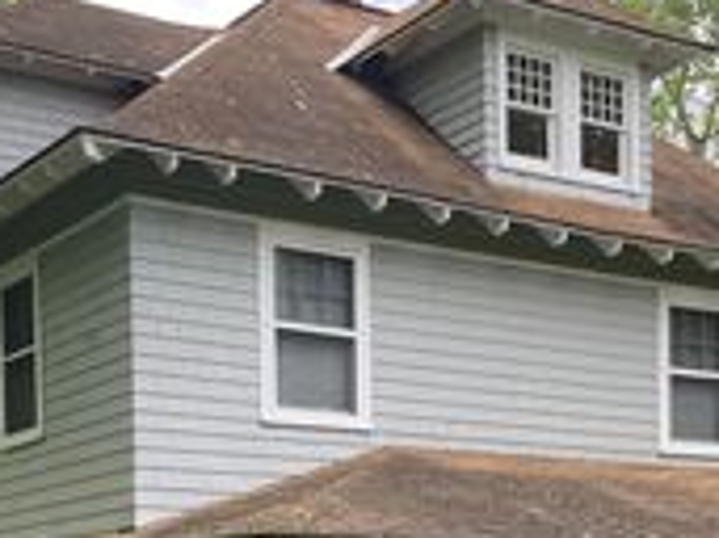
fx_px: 1577
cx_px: 425
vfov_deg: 18.3
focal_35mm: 76
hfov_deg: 25.6
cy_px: 662
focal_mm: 4.25
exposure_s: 1/504
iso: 32
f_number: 1.8
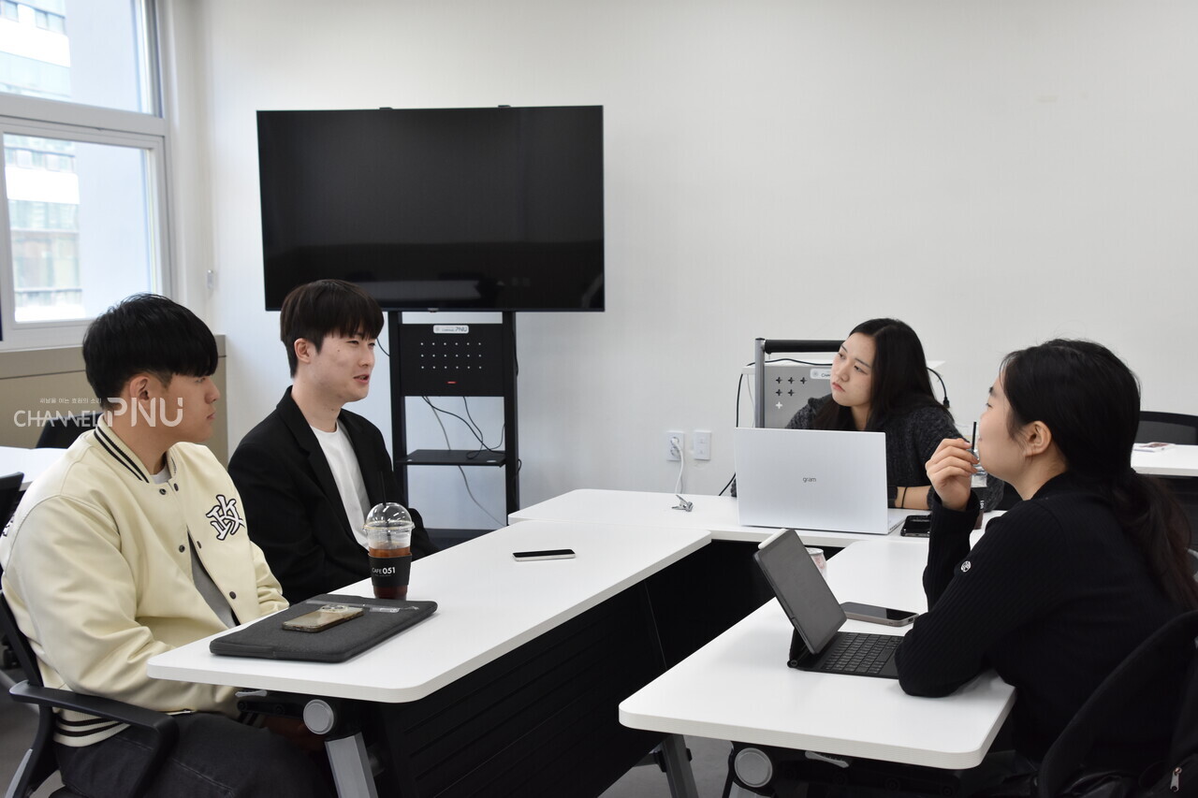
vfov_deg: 31.9
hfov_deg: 46.4
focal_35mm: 42
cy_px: 399
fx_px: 1397
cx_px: 599
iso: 800
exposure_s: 1/200
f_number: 7.1
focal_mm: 28
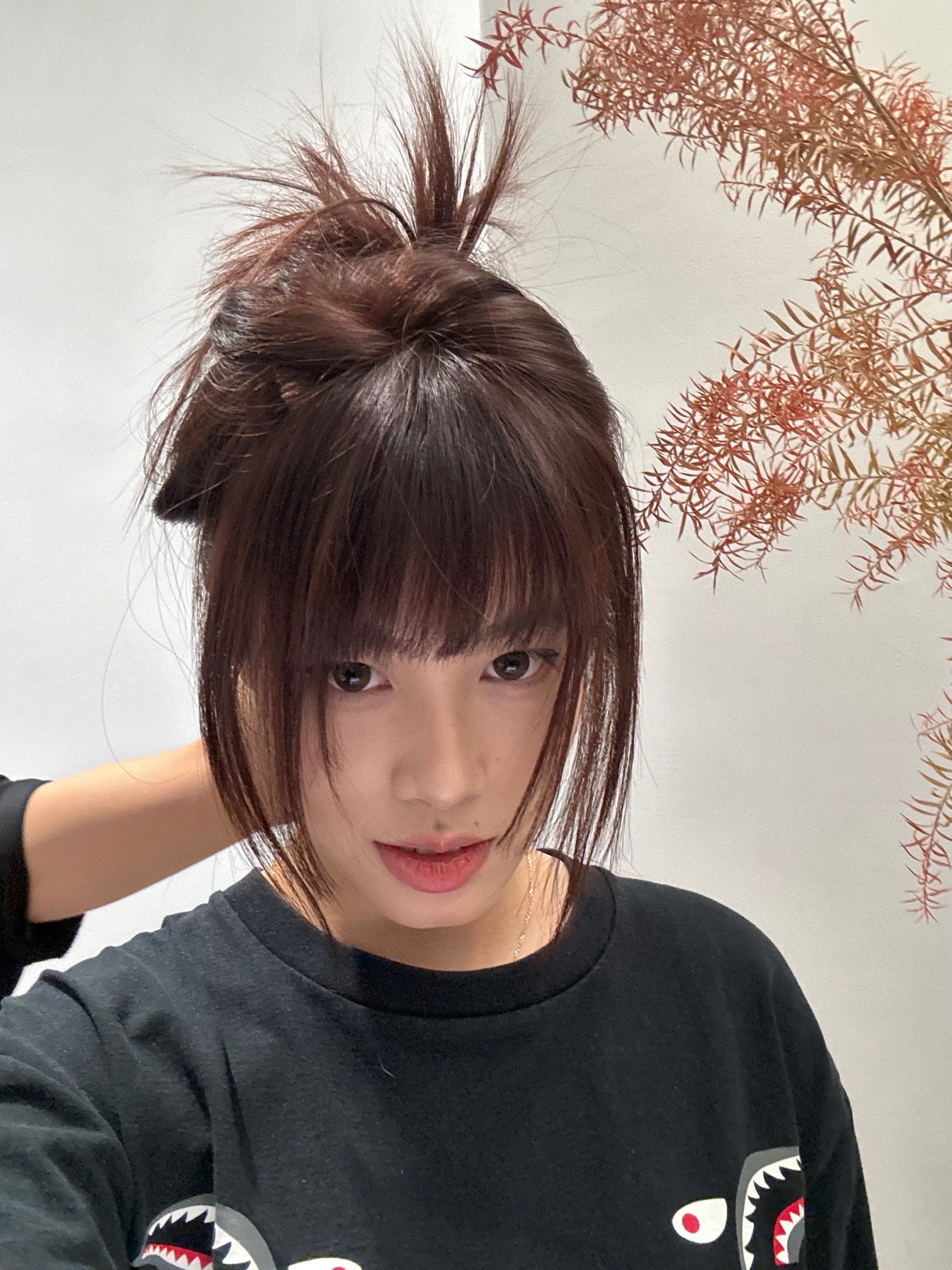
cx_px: 476
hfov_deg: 46.8
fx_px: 1100
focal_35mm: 30
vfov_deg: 60.0
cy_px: 635
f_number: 1.9
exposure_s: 1/50
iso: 250
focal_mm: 2.69
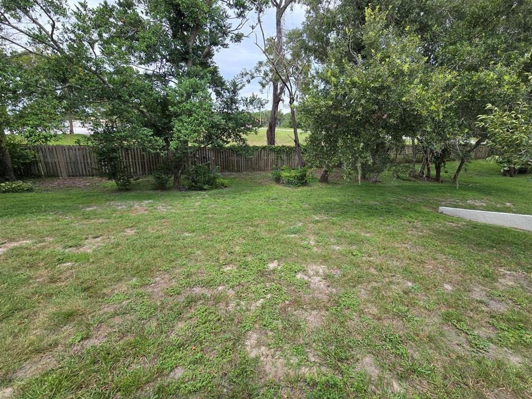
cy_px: 189
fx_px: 215
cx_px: 286
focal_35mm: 14
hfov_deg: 101.9
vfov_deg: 85.6
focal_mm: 2.2
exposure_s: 1/1064
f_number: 2.2
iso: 50
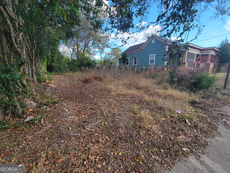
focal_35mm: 13
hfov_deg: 106.2
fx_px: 86
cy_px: 86
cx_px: 115
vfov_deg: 89.9
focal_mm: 2.2
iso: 50
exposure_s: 1/410
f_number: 2.2
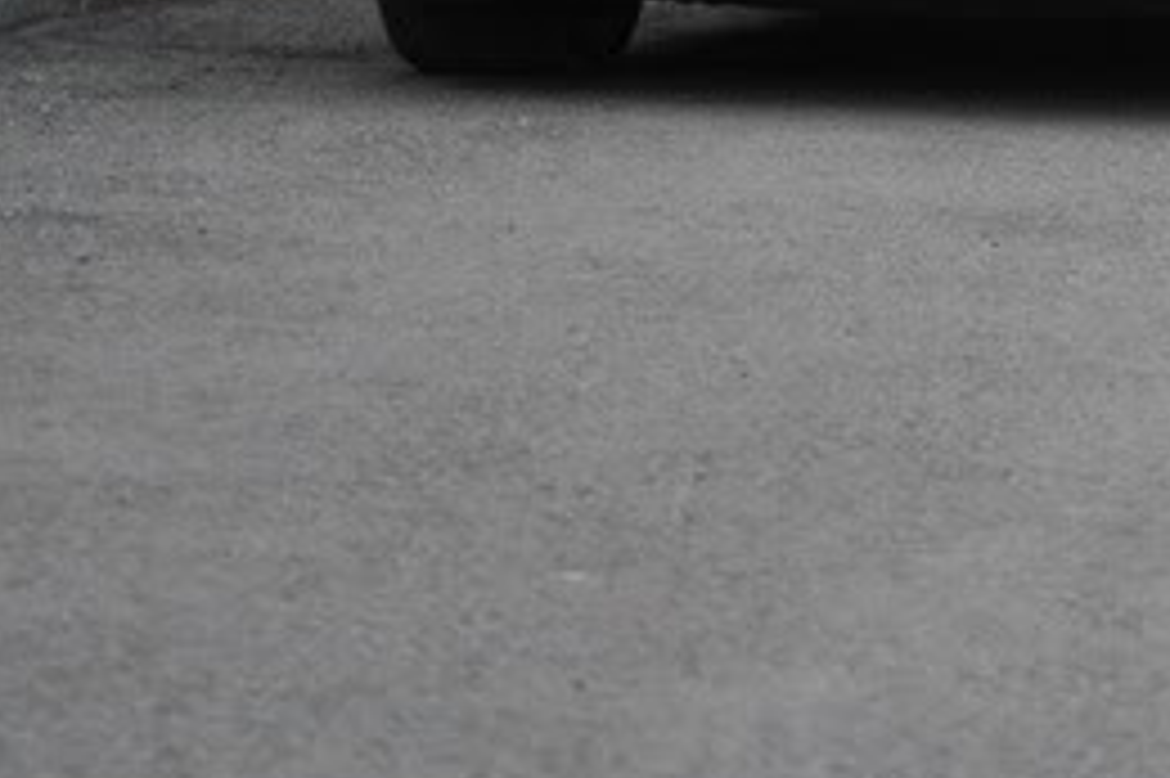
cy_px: -263
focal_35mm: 254
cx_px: 1467
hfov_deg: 8.0
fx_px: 8234
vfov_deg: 5.4
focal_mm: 55
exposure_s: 1/30
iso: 900
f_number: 4
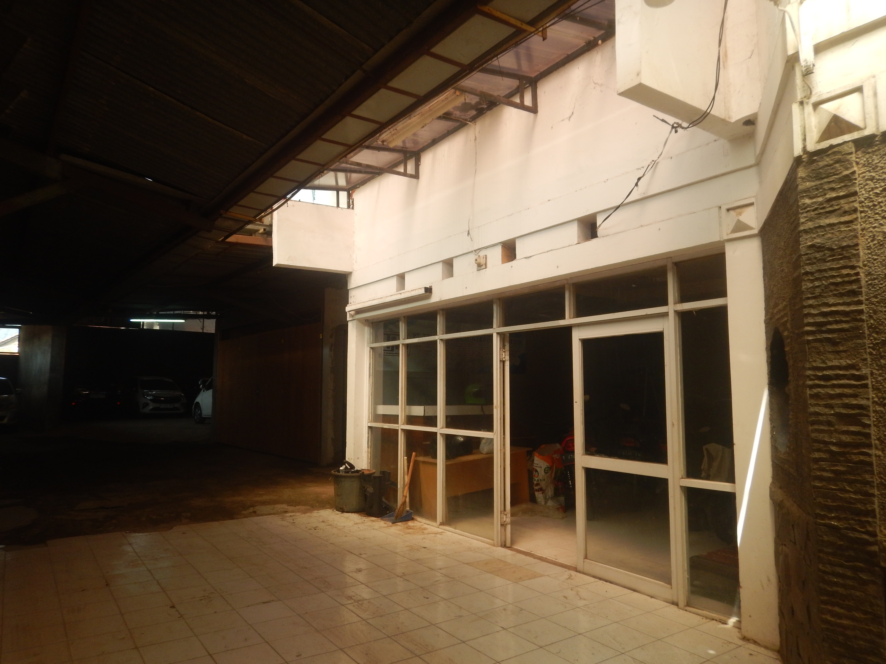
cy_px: 332
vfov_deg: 56.8
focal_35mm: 24
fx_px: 614
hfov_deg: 71.6
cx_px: 443
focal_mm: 4.3
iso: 125
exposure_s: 1/250
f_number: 2.8
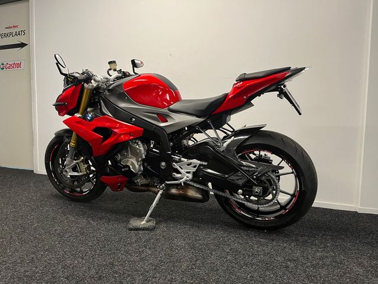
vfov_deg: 53.1
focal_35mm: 26
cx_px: 189
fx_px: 284
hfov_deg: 67.3
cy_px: 142
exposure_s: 1/50
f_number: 1.6
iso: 100
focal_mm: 5.1
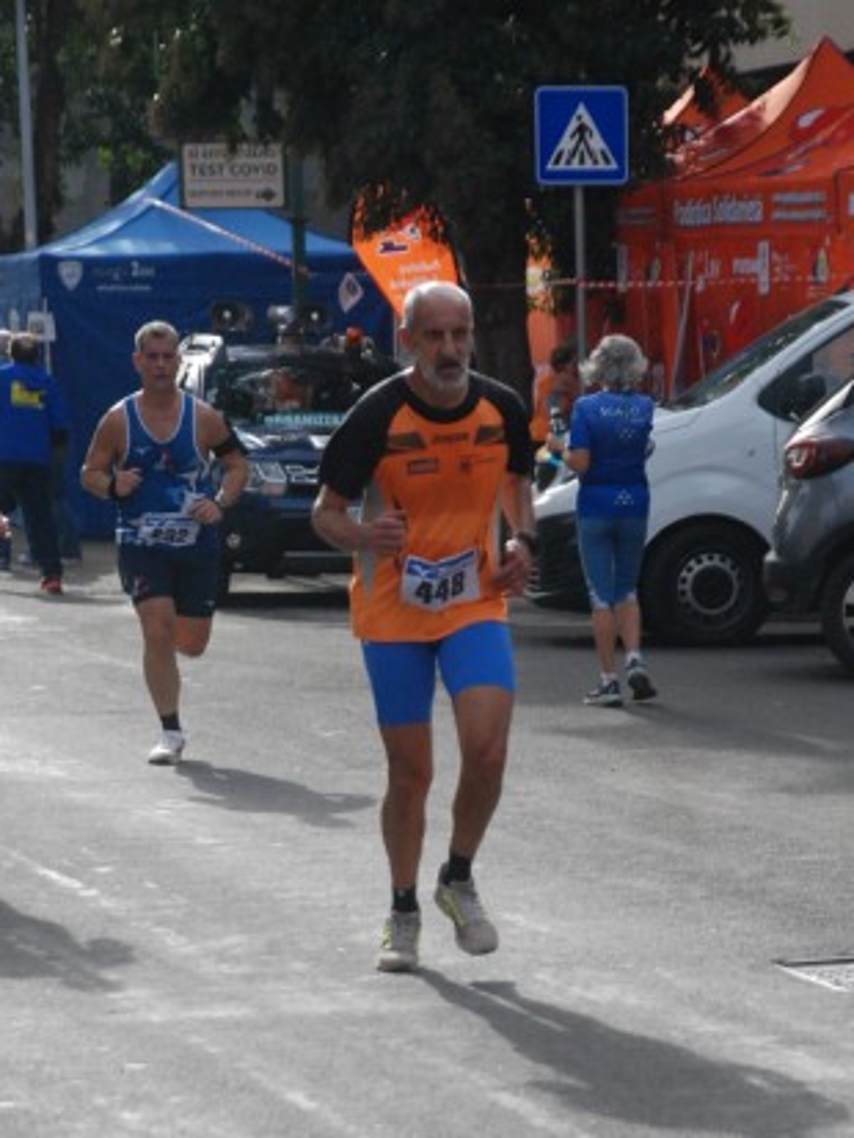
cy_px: 738
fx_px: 6214
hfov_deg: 7.9
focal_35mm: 189
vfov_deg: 10.5
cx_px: 550
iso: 1000
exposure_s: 1/1600
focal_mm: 90
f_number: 5.6
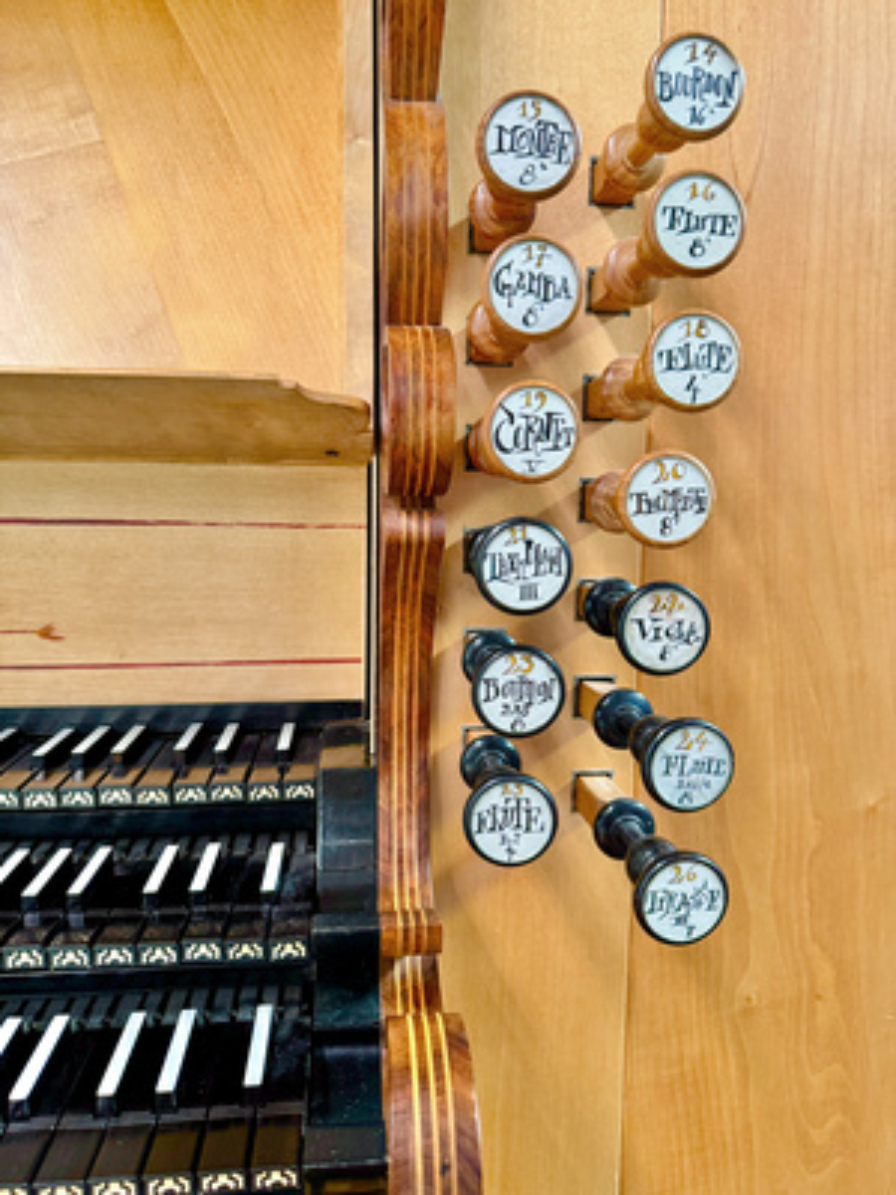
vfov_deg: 71.6
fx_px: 828
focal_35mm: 24
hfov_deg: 56.8
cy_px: 598
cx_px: 448
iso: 320
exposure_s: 1/50
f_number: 1.78
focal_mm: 6.76
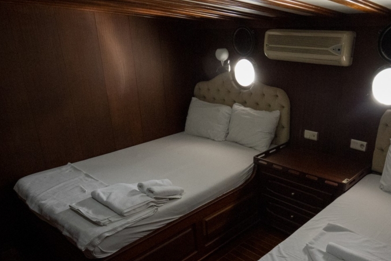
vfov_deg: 45.8
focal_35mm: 28
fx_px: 304
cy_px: 170
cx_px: 258
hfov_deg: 63.9
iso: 12800
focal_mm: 14
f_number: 8
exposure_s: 1/100
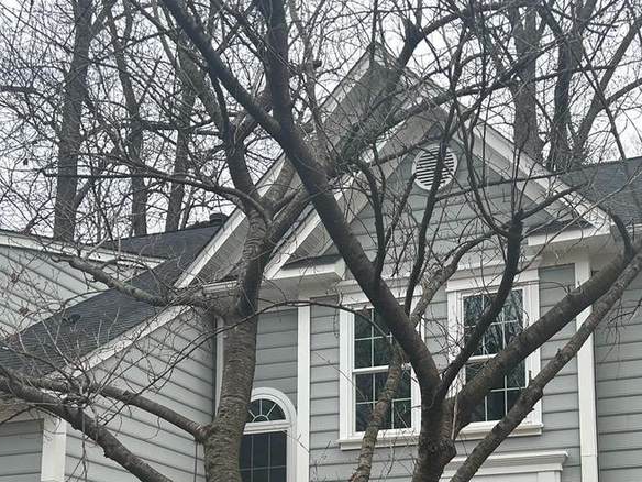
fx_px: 1057
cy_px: 474
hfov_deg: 33.5
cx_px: 422
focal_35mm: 57
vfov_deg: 24.6
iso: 50
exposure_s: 1/121
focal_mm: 5.7
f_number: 1.5
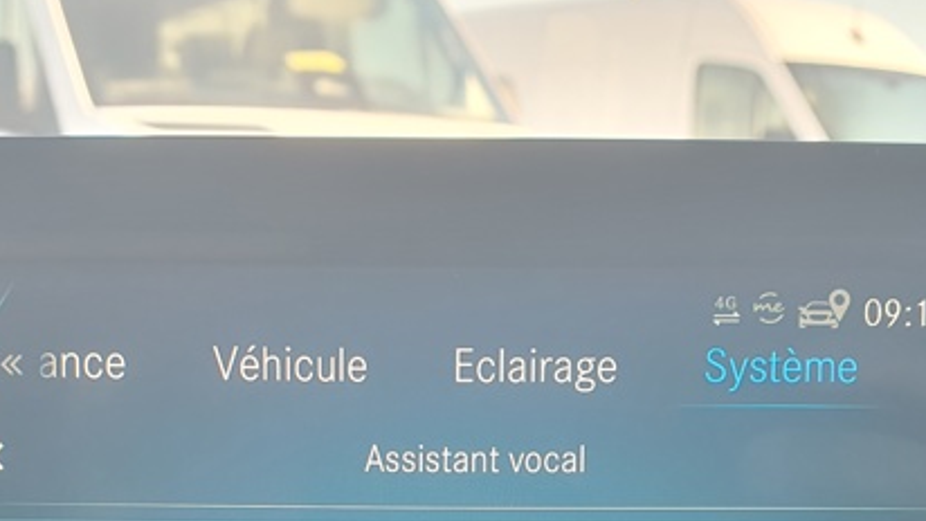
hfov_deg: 37.8
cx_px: 429
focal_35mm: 55
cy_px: 606
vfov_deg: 20.6
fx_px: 1351
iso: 64
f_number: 2.4
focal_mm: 4.32
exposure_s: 1/100
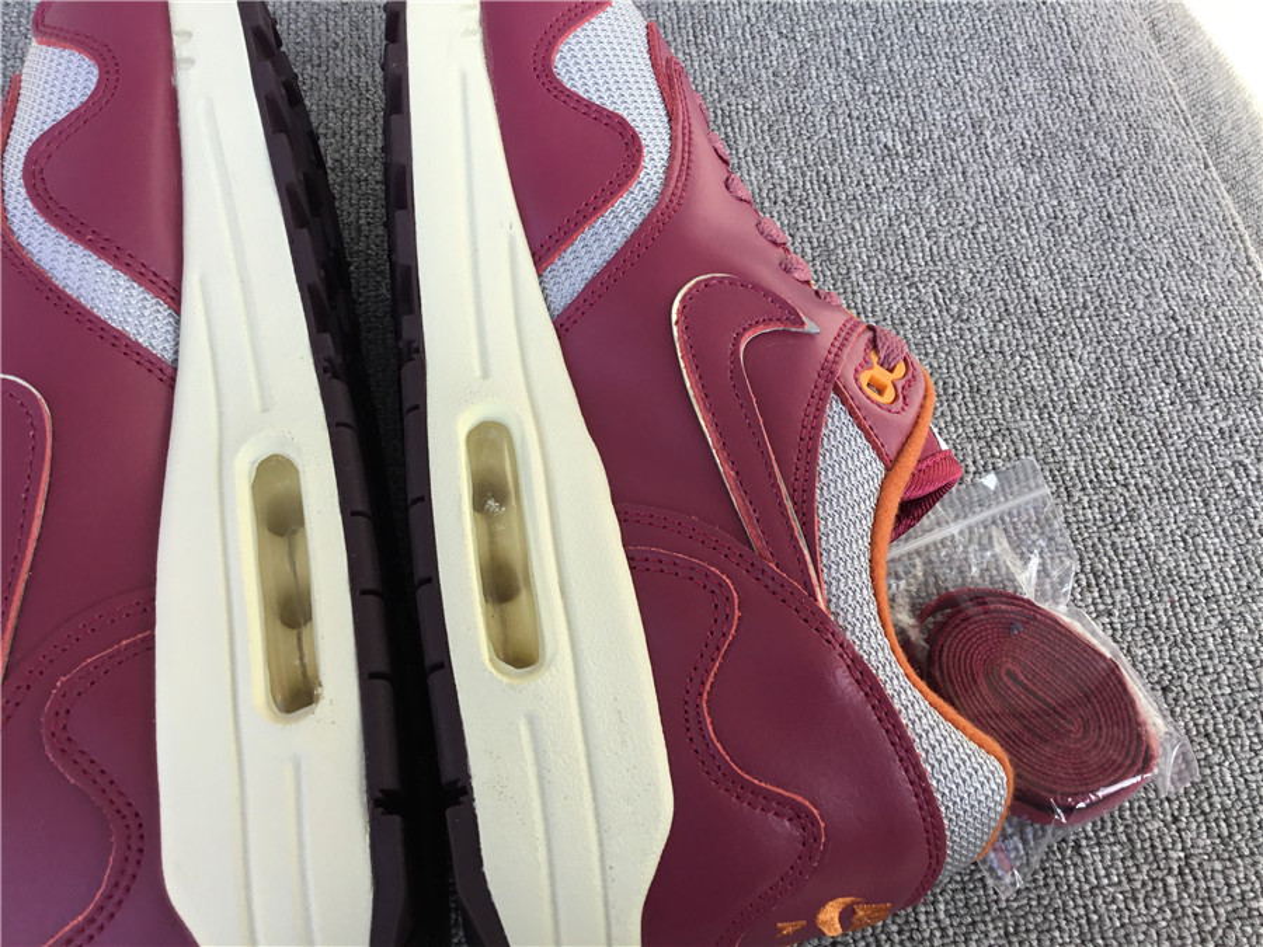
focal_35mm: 31
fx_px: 1131
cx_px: 632
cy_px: 474
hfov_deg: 58.4
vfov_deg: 45.4
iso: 25
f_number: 2.4
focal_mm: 3.3
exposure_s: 1/278
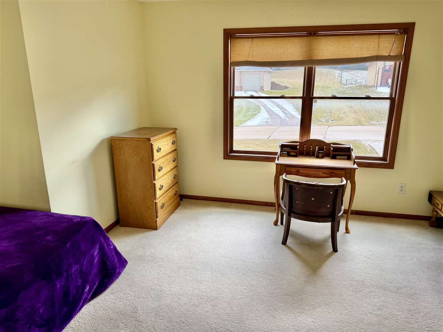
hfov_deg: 71.6
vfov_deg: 56.8
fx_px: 307
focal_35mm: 24
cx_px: 222
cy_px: 166
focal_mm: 6.76
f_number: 1.78
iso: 100
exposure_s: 1/176
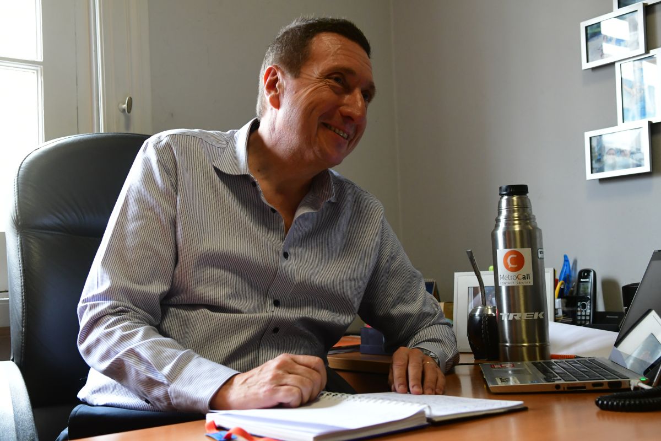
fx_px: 826
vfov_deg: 29.9
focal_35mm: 45
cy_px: 220
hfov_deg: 43.6
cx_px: 330
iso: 2000
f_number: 4.5
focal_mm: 30
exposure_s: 1/160
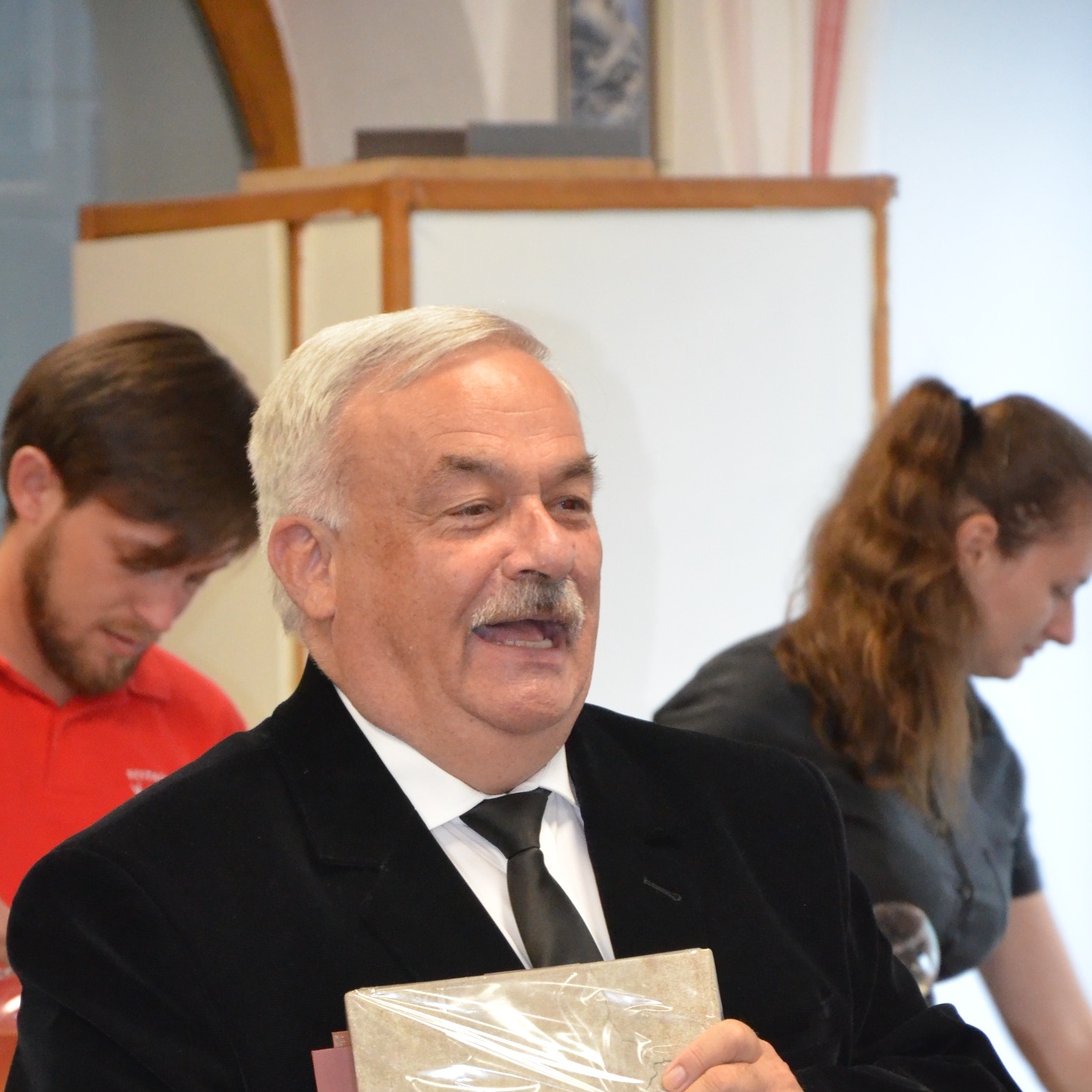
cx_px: 443
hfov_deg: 6.7
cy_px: 1028
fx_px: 9381
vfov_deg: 6.6
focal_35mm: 263
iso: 3200
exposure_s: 1/60
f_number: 5.6
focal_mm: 105
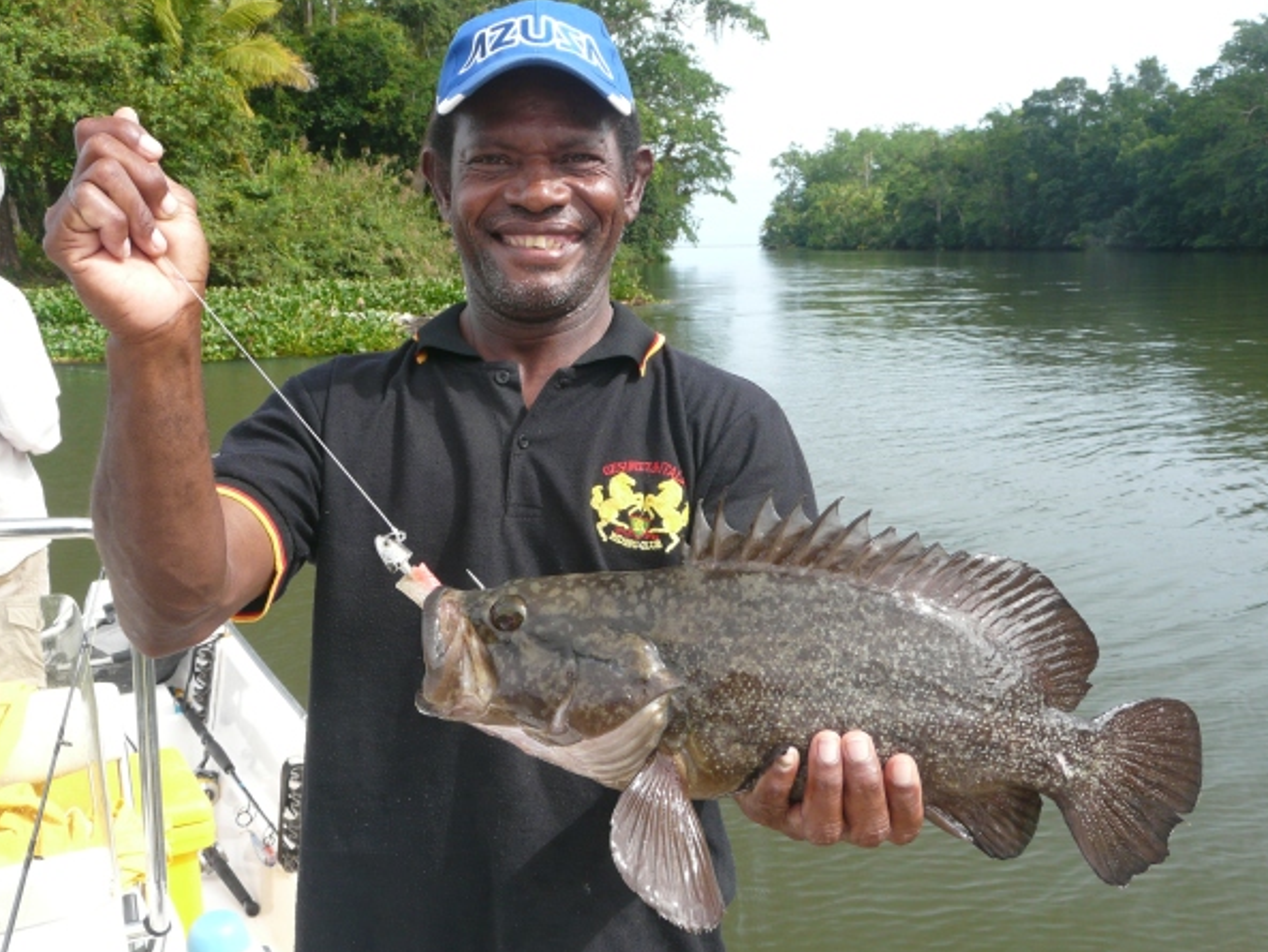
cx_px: 618
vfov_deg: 39.7
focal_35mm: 36
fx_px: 1319
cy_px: 481
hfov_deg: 51.3
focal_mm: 5.8
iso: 100
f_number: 4
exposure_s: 1/100
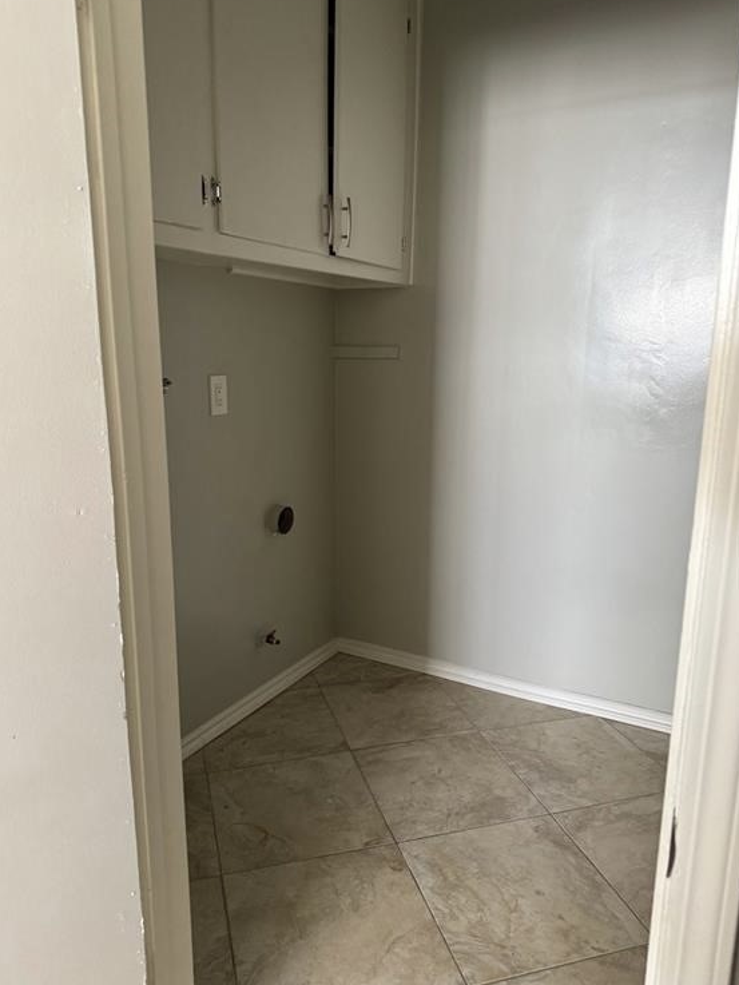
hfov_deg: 54.9
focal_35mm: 25
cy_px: 493
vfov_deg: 69.4
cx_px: 361
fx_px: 711
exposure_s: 1/60
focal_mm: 6.76
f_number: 1.78
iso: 250
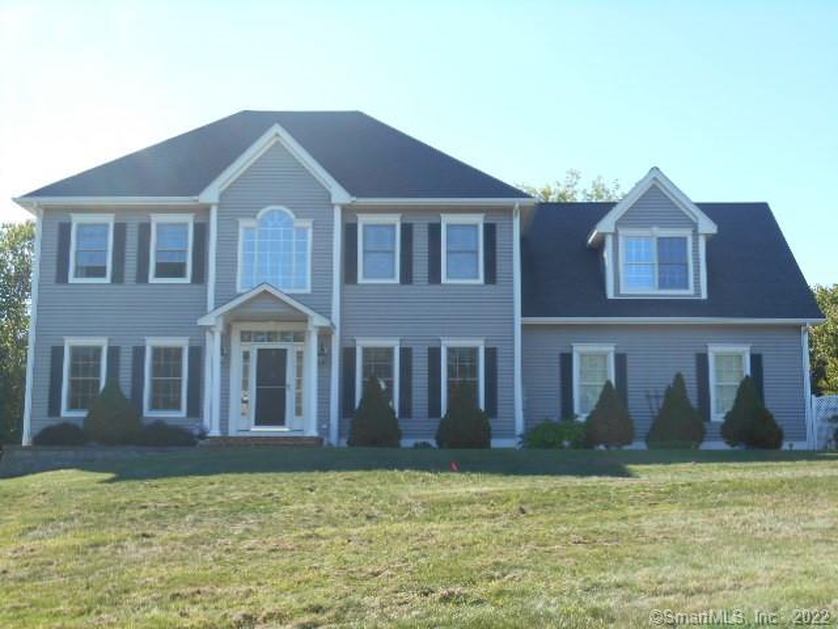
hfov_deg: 41.2
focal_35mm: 46
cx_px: 419
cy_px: 314
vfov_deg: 31.5
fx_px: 1114
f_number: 4
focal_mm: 8.3
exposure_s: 1/250
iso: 80
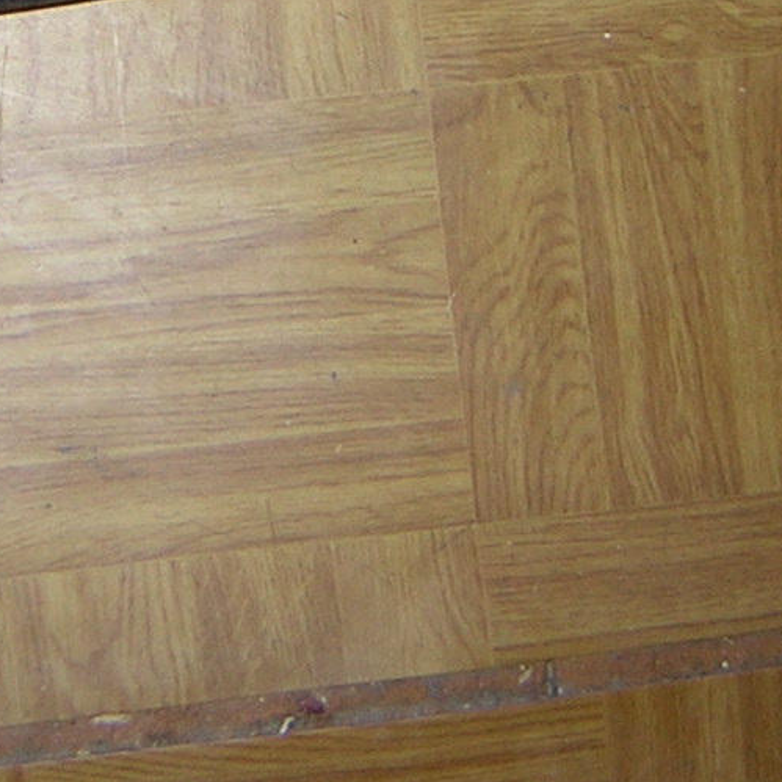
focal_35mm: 102
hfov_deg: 17.0
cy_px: -130
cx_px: 241
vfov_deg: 16.4
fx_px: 2607
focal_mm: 4.7
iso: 50
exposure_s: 1/60.1
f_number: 2.6
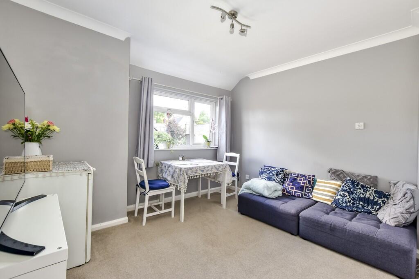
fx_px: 175
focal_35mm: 15
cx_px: 210
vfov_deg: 77.3
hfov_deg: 100.4
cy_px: 140
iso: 640
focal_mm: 10
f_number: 8
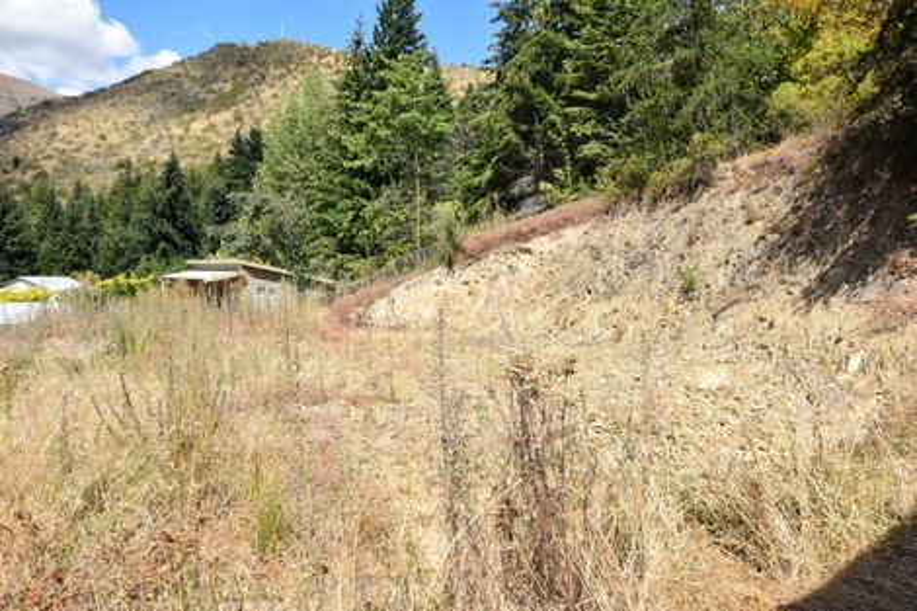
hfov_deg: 64.6
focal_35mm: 28
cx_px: 458
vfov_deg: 45.6
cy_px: 306
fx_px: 726
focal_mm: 19
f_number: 10
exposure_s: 1/400
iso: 200
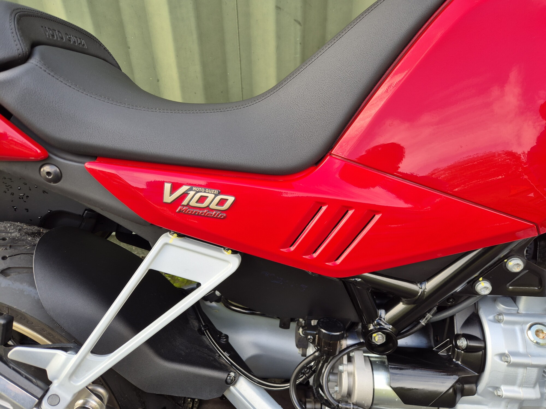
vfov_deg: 58.9
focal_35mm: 23
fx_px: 363
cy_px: 204
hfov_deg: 73.9
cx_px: 273
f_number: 1.8
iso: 50
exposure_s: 1/180
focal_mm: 5.4
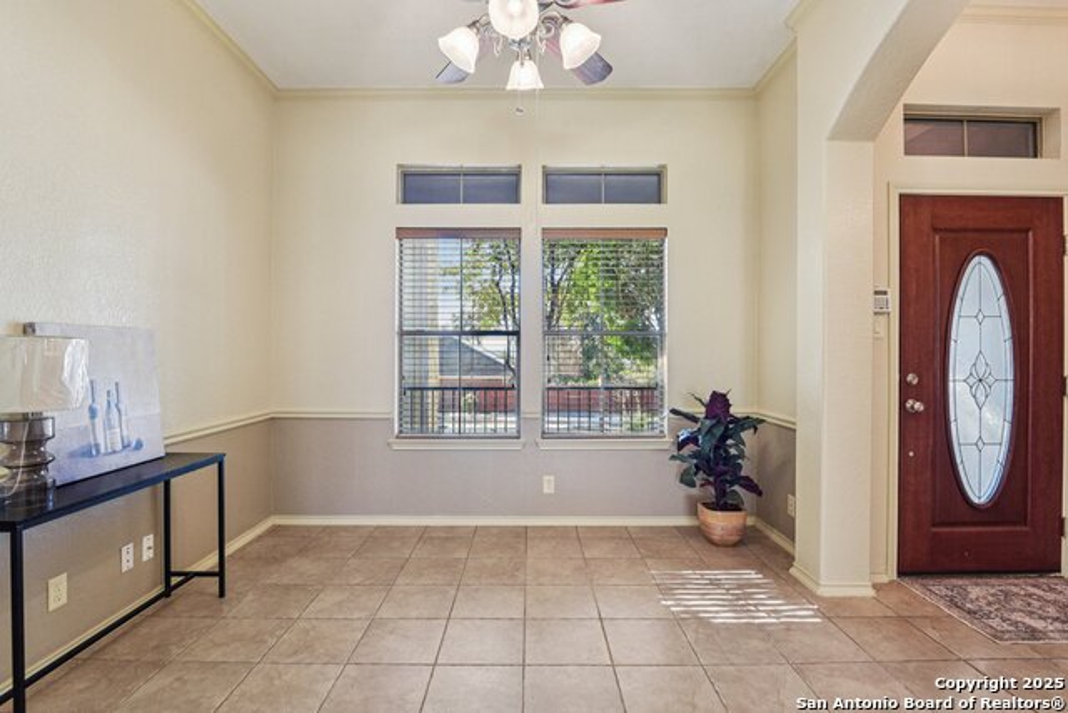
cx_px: 534
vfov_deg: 70.5
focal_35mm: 17
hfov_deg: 93.3
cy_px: 356
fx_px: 504
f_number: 8
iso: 1600
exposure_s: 1/20
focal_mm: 17
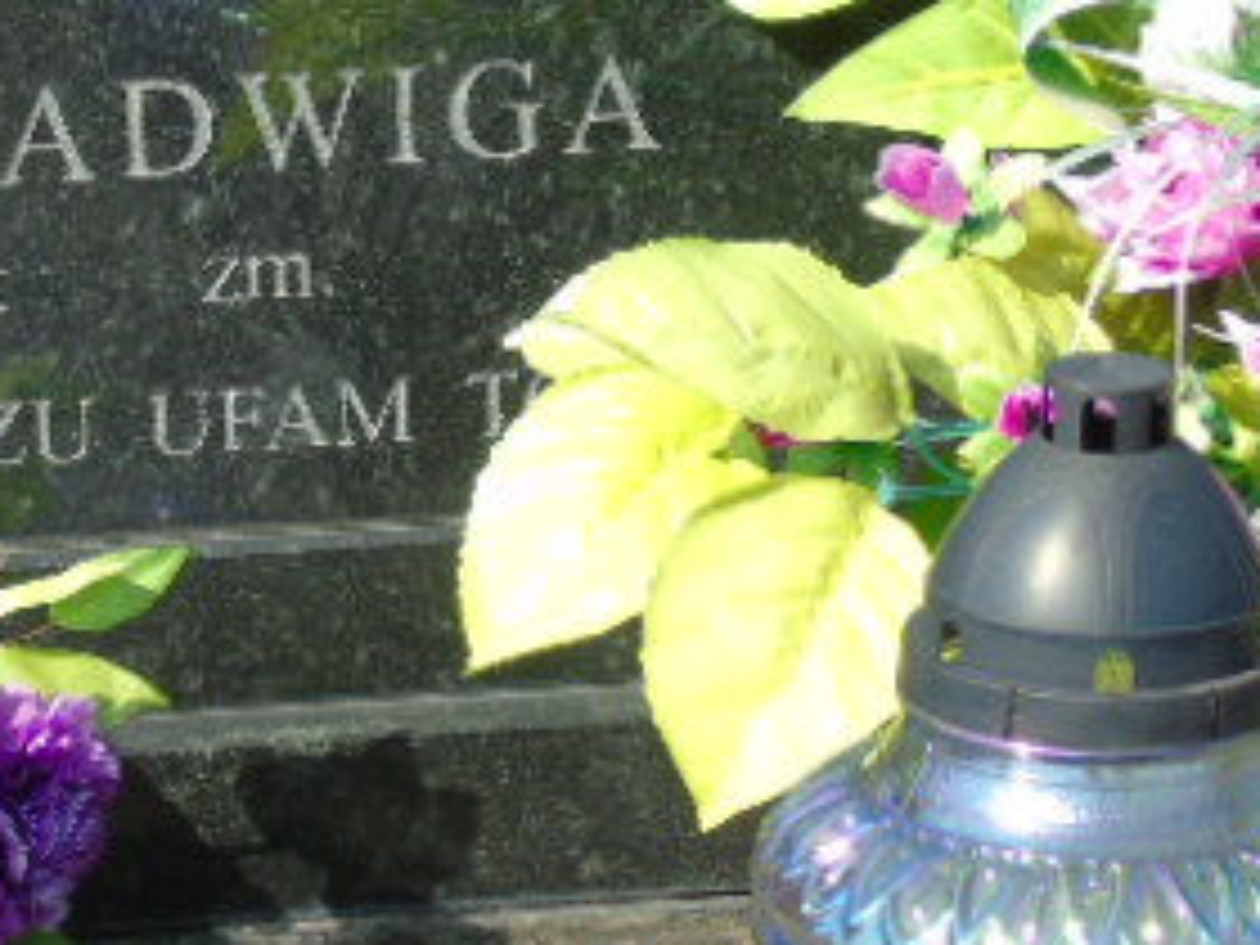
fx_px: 7826
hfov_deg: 9.2
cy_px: 144
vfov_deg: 6.9
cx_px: 369
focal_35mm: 215
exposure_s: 1/250
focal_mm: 17
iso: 80
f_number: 4.3
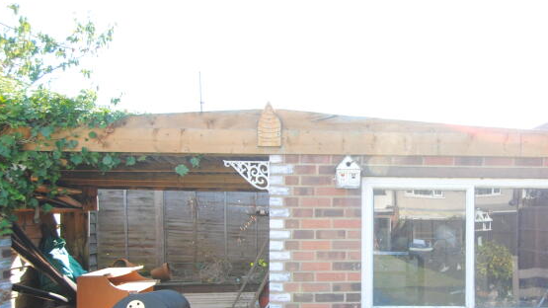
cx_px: 335
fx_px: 421
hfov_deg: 65.3
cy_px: 222
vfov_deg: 39.3
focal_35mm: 29
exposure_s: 1/125
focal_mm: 10
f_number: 5.6
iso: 160
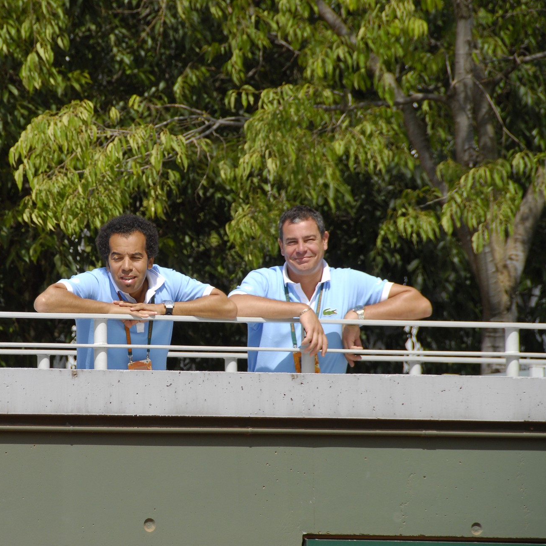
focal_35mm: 382
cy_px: 273
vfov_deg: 4.6
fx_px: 6817
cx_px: 143
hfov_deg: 4.6
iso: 200
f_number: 7.1
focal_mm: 200
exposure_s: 1/400
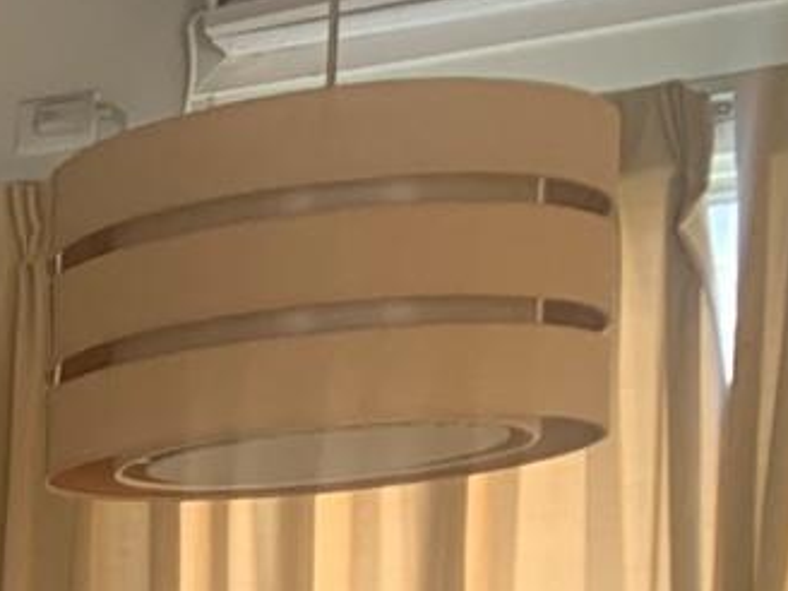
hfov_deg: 12.9
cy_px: 1312
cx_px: -935
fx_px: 2891
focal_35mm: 127
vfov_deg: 10.4
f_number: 1.8
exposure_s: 1/68
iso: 100
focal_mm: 4.25
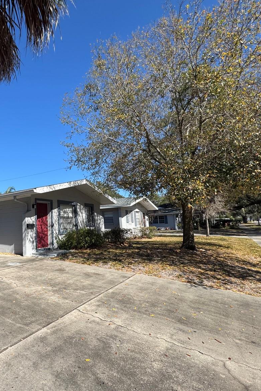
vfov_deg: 84.0
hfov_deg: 58.5
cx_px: 63
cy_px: 194
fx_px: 217
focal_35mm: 20
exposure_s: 1/1370
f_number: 2.2
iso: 50
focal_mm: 2.22
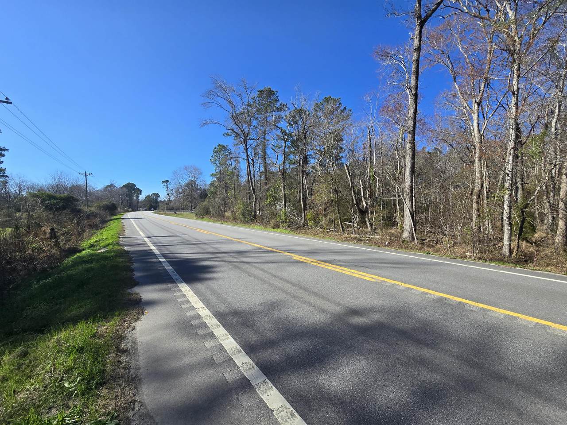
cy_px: 212
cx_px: 284
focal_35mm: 13
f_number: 2.2
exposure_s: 1/1839
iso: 50
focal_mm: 2.2
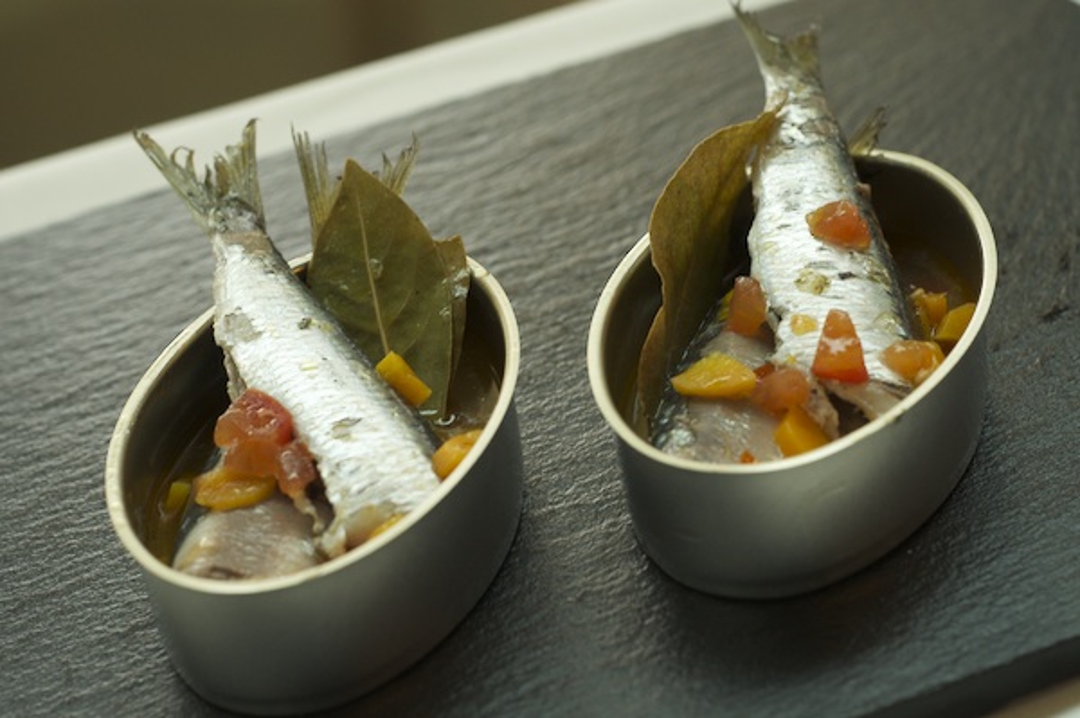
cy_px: 359
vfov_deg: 18.2
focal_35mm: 75
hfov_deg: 27.0
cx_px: 540
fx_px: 2248
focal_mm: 50
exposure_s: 1/50
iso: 500
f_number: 5
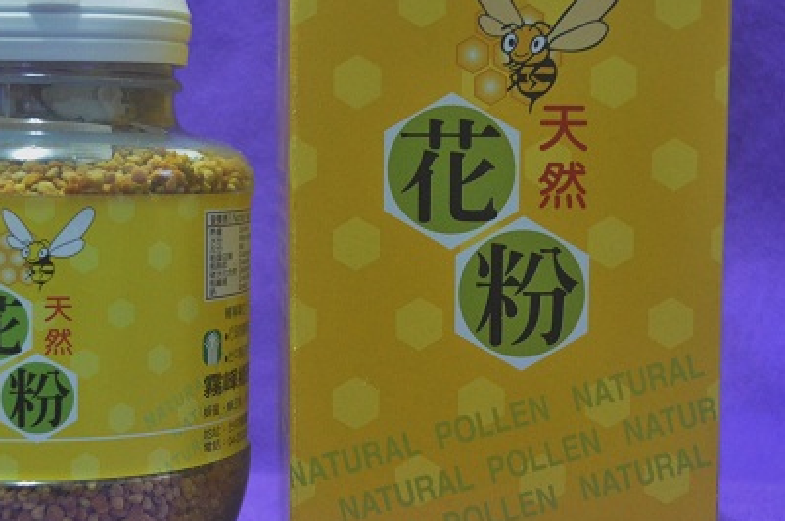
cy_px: 274
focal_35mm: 75
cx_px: 335
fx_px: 1630
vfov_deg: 18.2
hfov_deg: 27.1
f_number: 4.5
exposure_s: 1/30
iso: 3200
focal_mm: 29
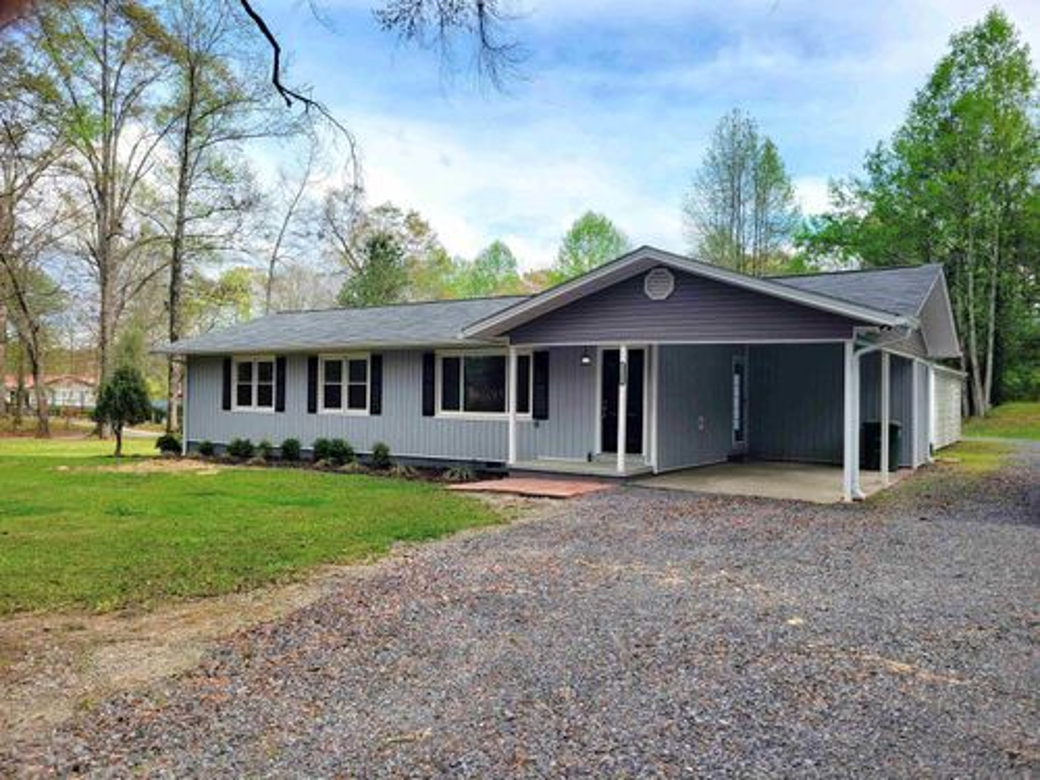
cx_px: 520
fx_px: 781
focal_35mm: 26
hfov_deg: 67.3
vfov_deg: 53.1
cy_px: 390
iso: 40
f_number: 1.8
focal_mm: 5.4
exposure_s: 1/1399
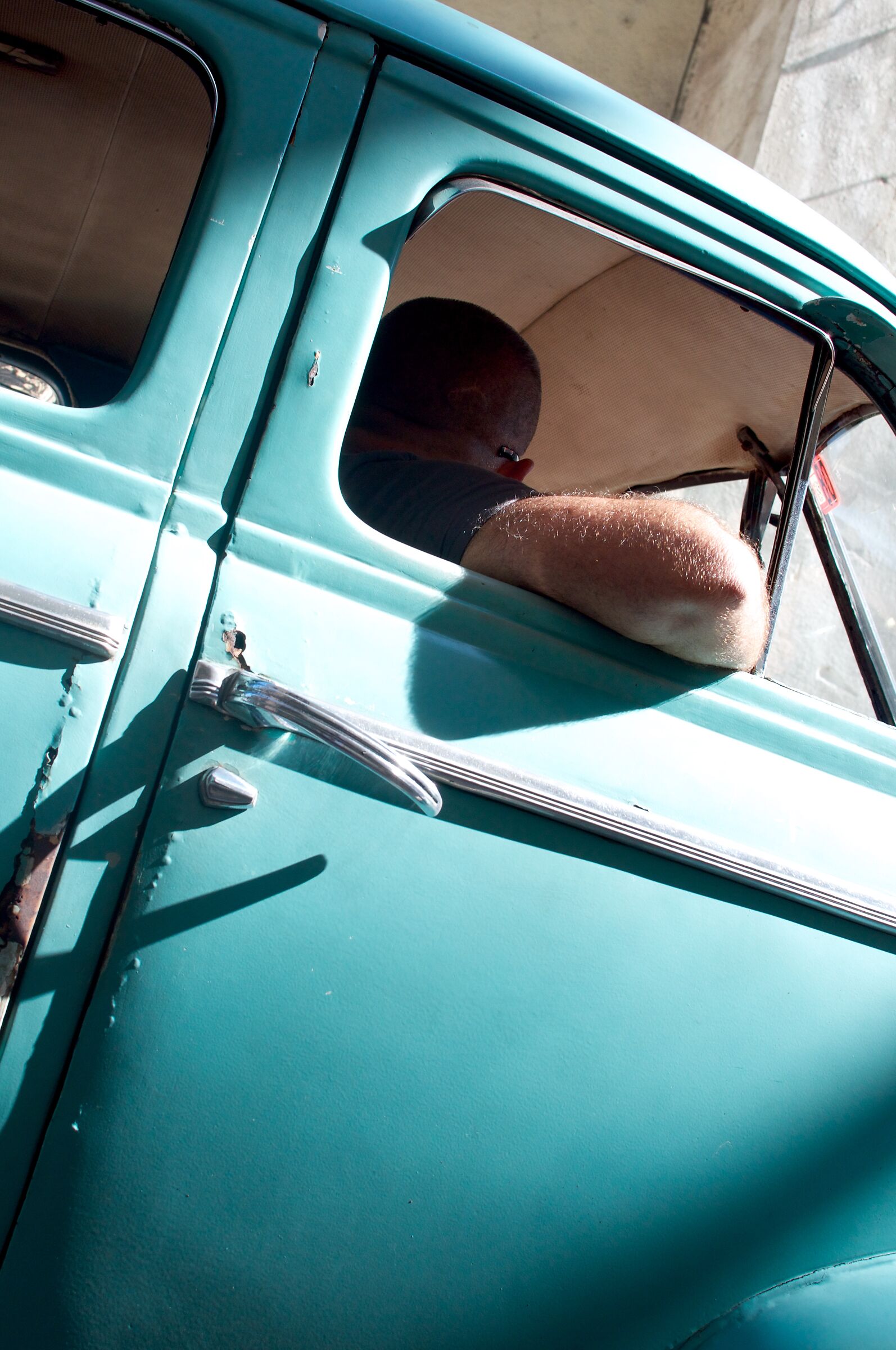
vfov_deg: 37.9
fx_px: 1965
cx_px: 448
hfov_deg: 25.7
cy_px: 675
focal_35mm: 52
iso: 200
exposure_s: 1/250
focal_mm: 35
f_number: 9
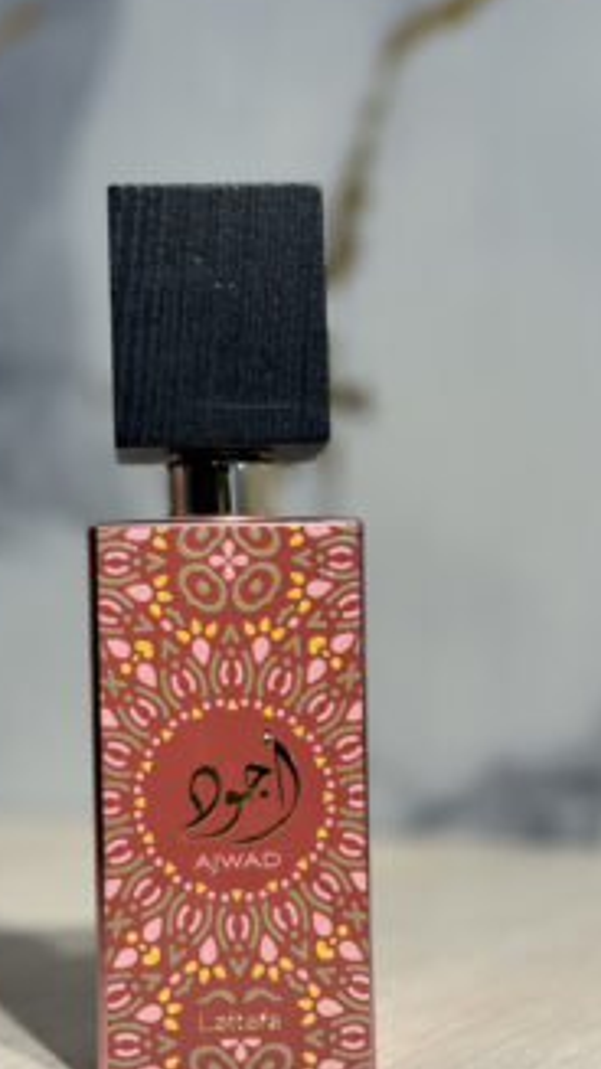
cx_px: 232
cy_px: 605
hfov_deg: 18.8
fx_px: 1813
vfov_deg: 32.8
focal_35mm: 64
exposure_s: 1/142
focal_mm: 6.76
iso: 50
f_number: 1.78
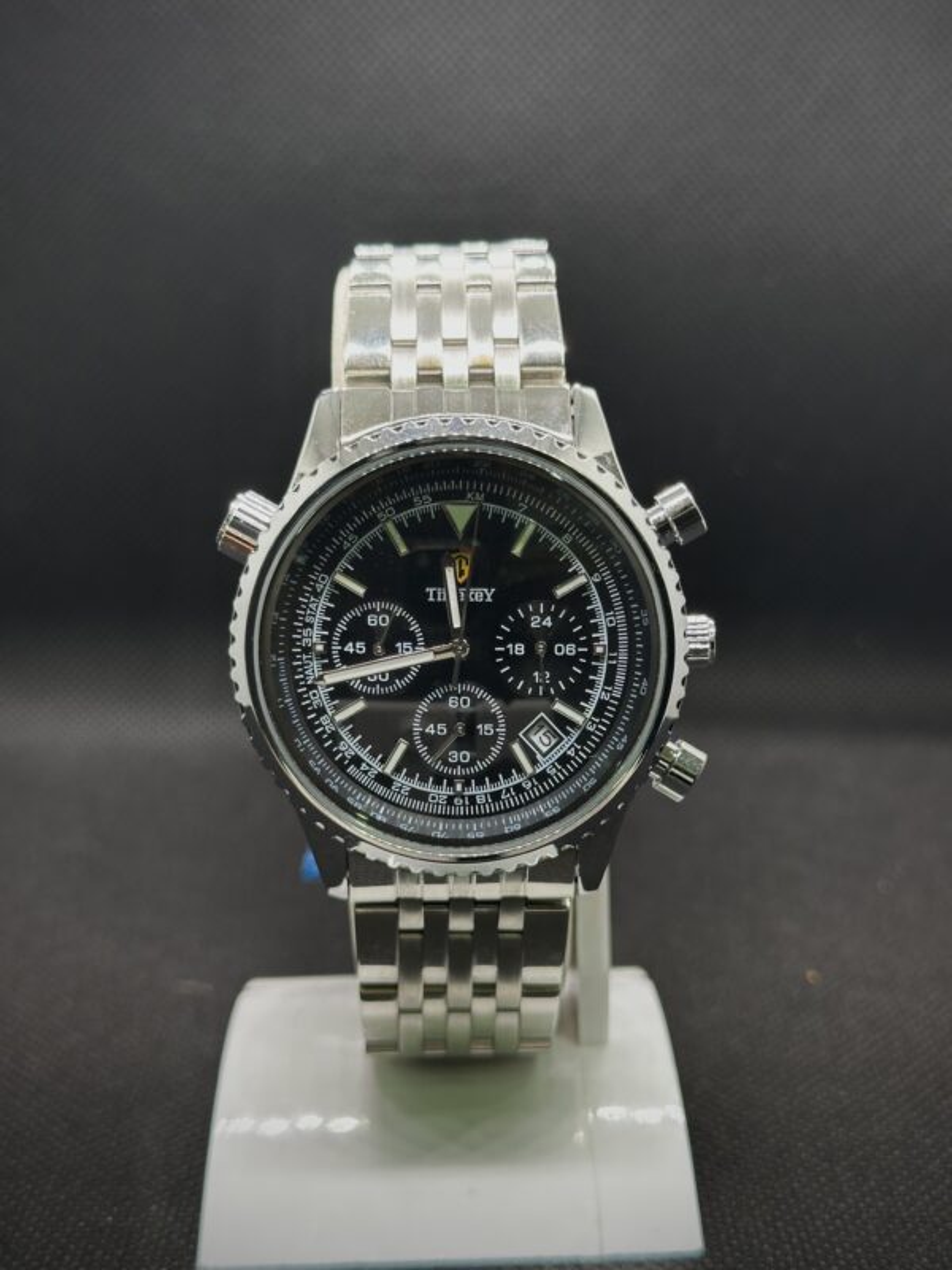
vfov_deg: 39.7
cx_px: 476
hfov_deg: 30.3
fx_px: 1760
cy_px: 635
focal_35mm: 48
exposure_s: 1/50
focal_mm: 6.86
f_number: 1.78
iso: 50
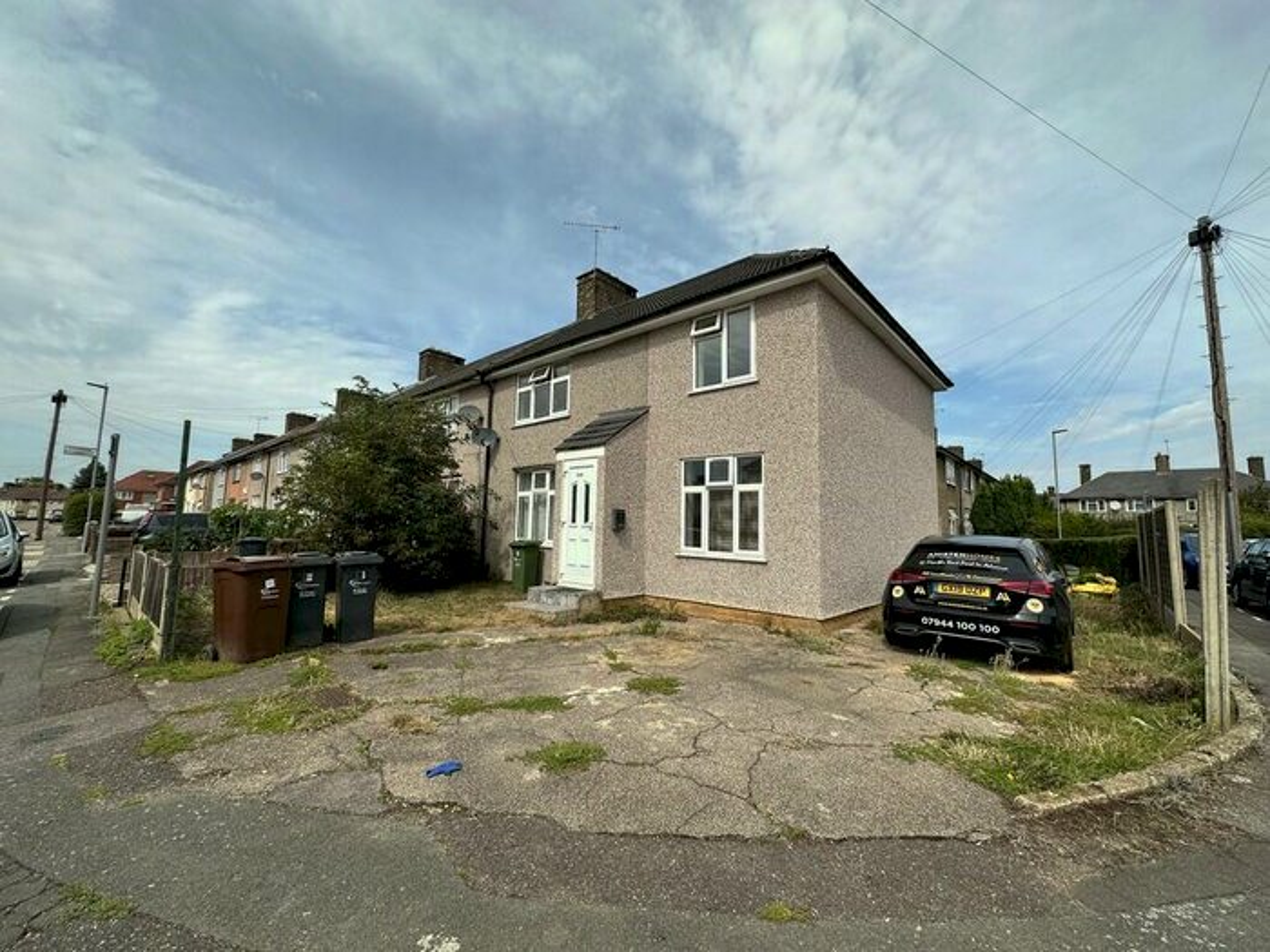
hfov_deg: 102.1
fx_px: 514
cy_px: 476
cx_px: 635
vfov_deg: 85.7
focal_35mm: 14
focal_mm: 2.22
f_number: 2.2
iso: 50
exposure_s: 1/2451
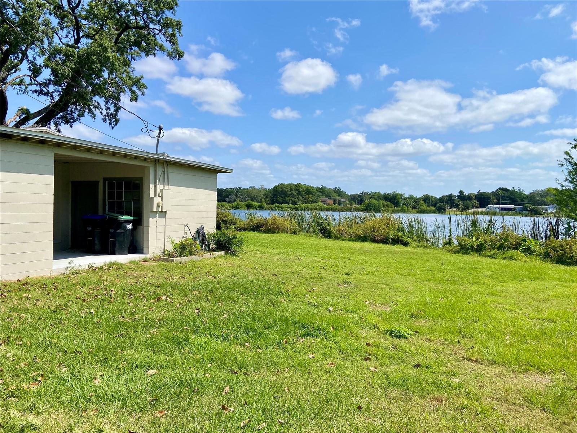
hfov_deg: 67.3
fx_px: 433
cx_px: 288
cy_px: 216
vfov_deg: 53.1
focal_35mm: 26
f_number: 1.8
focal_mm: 4.25
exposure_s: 1/7194
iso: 32
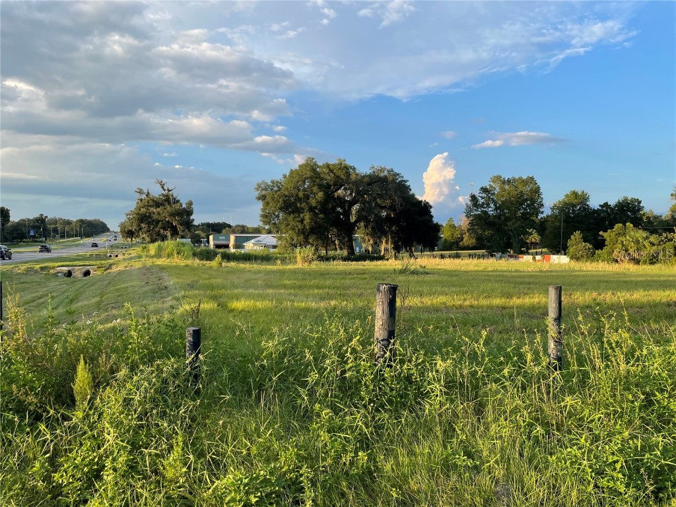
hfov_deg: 67.3
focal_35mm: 26
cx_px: 338
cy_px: 254
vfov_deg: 53.1
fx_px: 508
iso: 32
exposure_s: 1/988
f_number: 1.6
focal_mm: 4.2
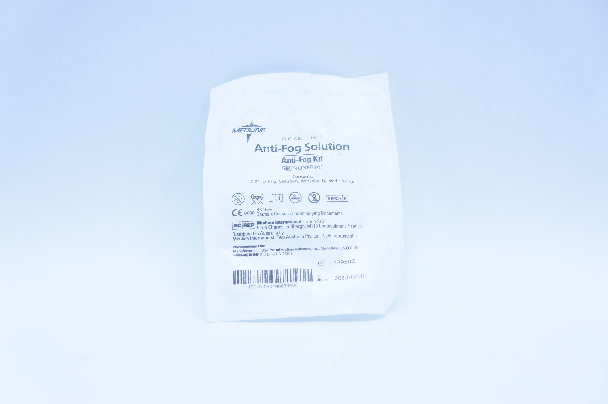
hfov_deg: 36.0
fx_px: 936
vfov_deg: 24.3
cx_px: 304
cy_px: 202
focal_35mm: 56
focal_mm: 37
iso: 800
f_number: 5.6
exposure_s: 1/160
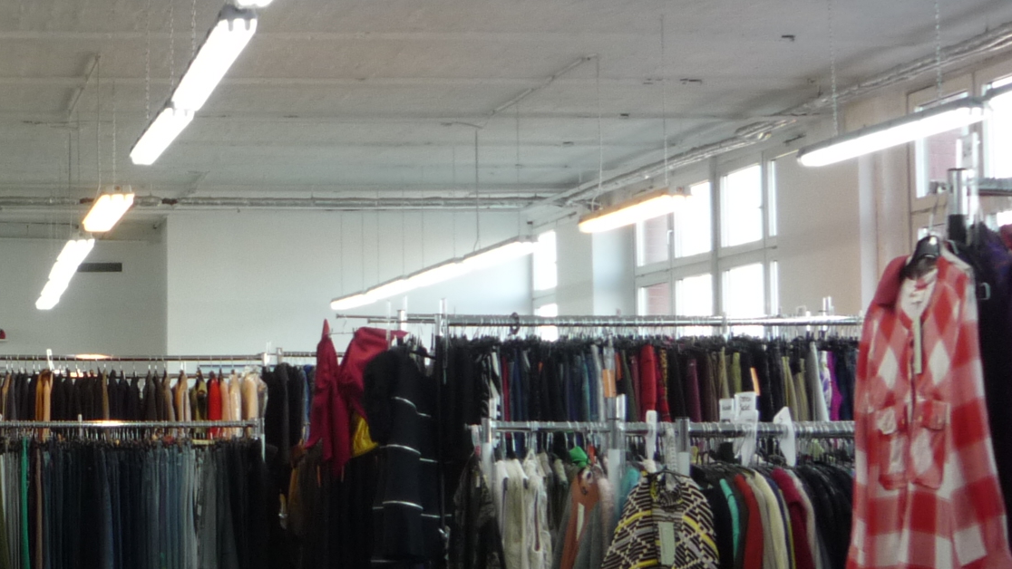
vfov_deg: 16.1
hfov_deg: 26.8
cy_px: 304
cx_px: 17
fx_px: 2013
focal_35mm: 75
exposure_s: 1/30
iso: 125
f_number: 3.3
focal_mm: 5.2
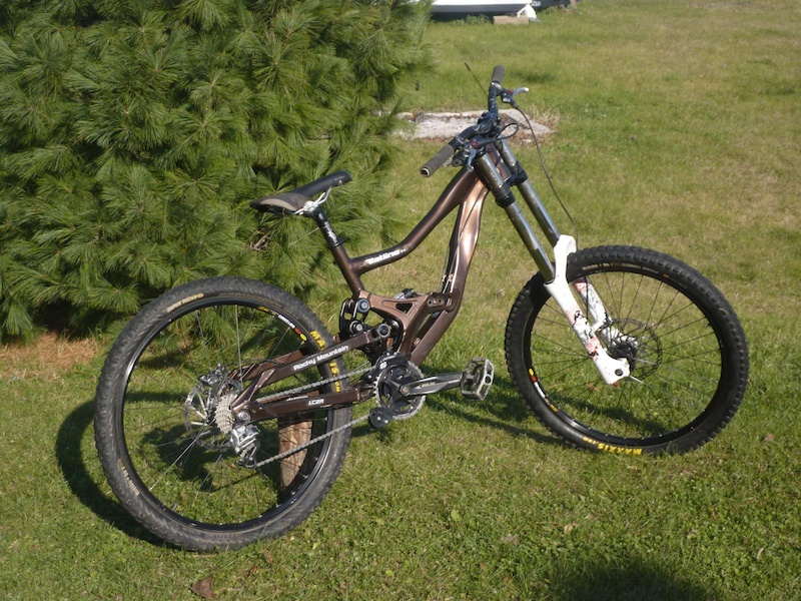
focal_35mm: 63
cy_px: 300
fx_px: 1458
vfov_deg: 23.3
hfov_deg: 30.7
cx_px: 400
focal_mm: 10.3
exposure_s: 1/500
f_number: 4
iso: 80
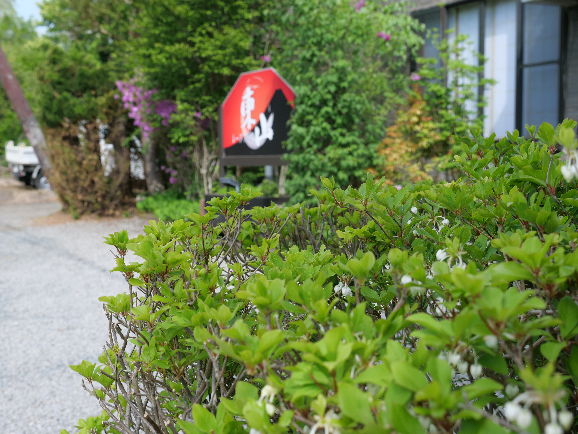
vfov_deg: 30.3
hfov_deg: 39.7
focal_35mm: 48
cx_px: 289
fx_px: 801
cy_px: 217
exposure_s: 1/400
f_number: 5
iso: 200
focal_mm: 24
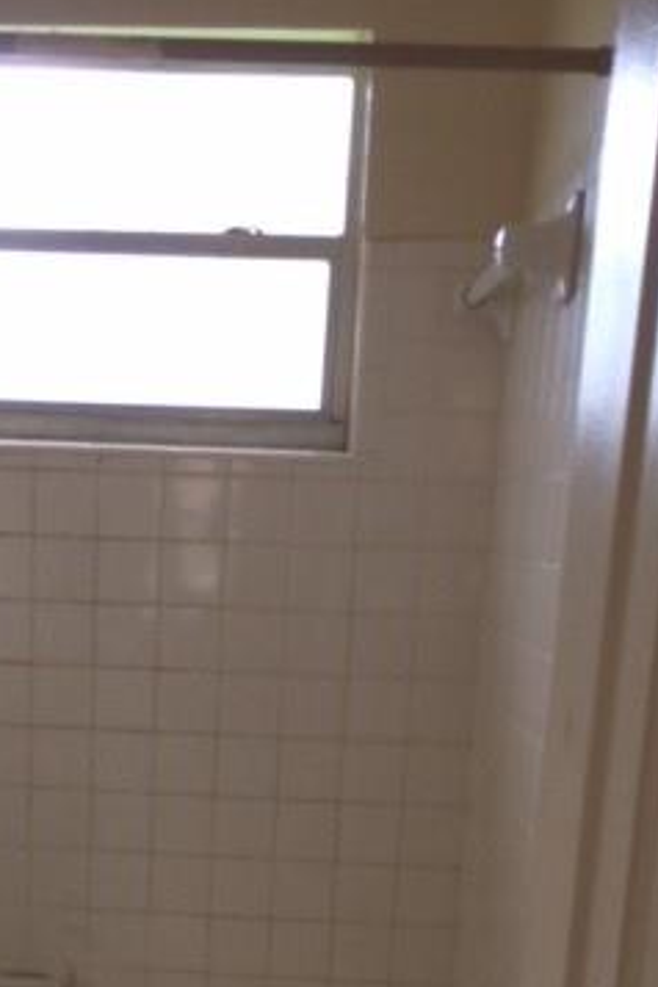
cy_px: 863
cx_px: 144
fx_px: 1480
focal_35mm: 54
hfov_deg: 24.7
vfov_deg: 35.0
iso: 40
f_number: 2.2
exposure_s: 1/30
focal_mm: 4.15
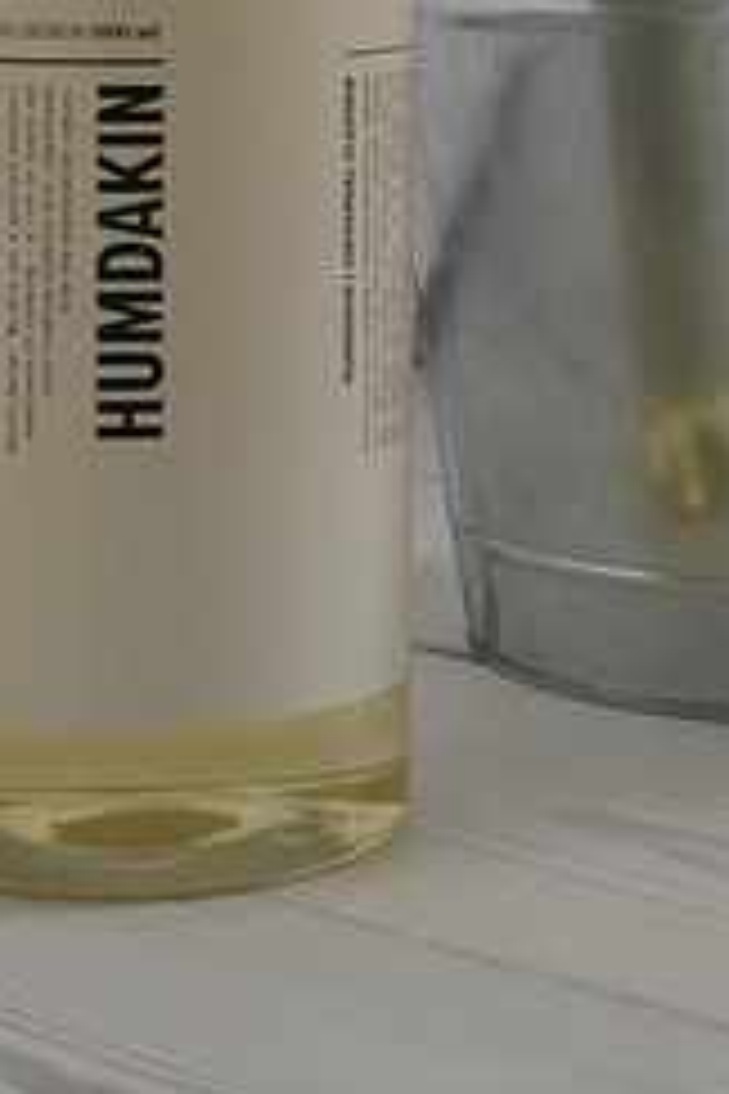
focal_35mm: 107
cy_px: -101
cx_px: 684
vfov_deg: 18.4
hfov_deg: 12.7
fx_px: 3250
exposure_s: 1/25
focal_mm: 20
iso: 400
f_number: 3.5
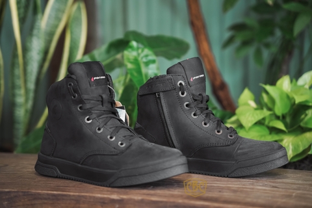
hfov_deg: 28.8
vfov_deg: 19.5
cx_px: 156
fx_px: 607
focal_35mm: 70
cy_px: 104
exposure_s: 1/80
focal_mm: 70
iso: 800
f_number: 2.8
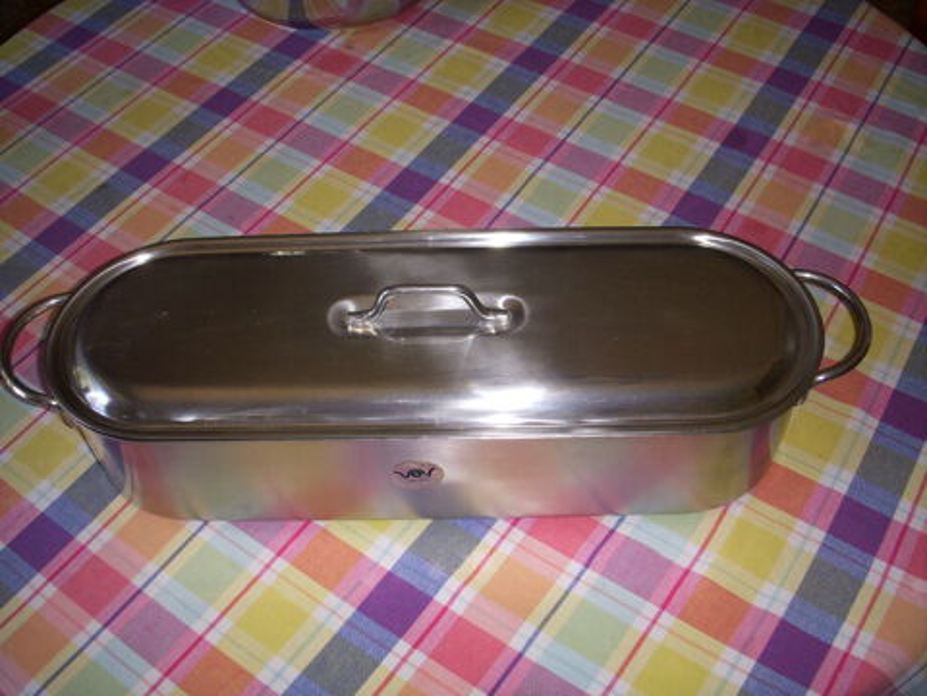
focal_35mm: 38
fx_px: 1018
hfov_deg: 49.0
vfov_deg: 37.7
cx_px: 464
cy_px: 348
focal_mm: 6.3
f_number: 3.3
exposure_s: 1/30
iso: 100
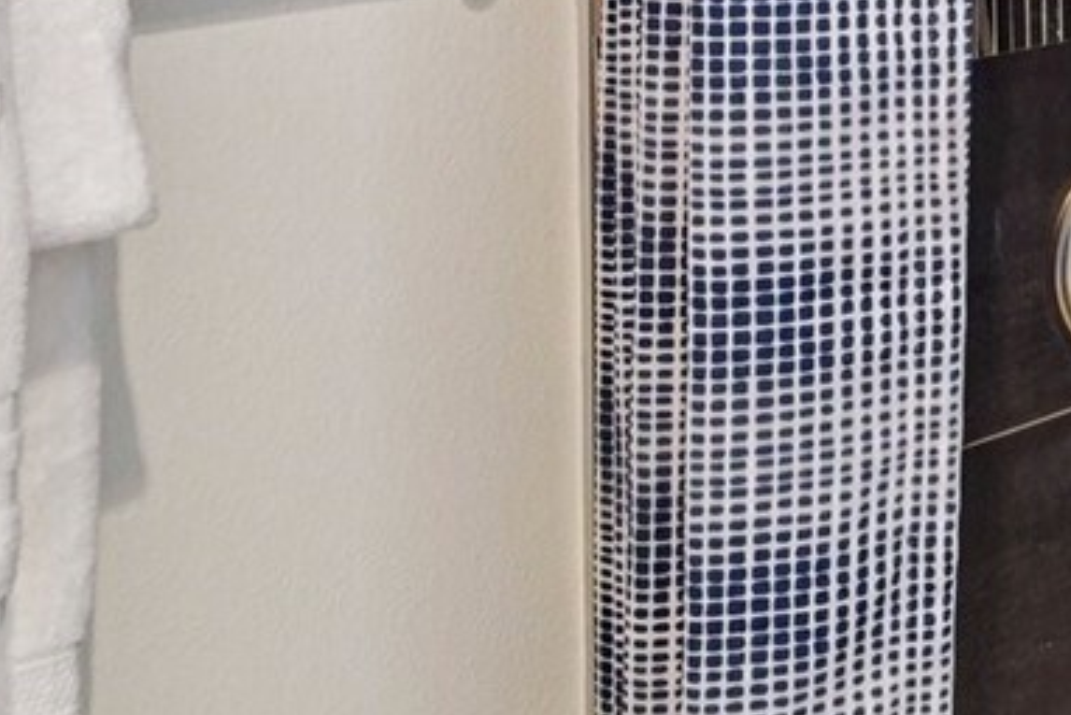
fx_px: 2113
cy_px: -338
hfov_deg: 25.0
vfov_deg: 17.4
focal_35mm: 71
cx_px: 1353
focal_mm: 16
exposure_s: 1/10
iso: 1600
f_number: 8
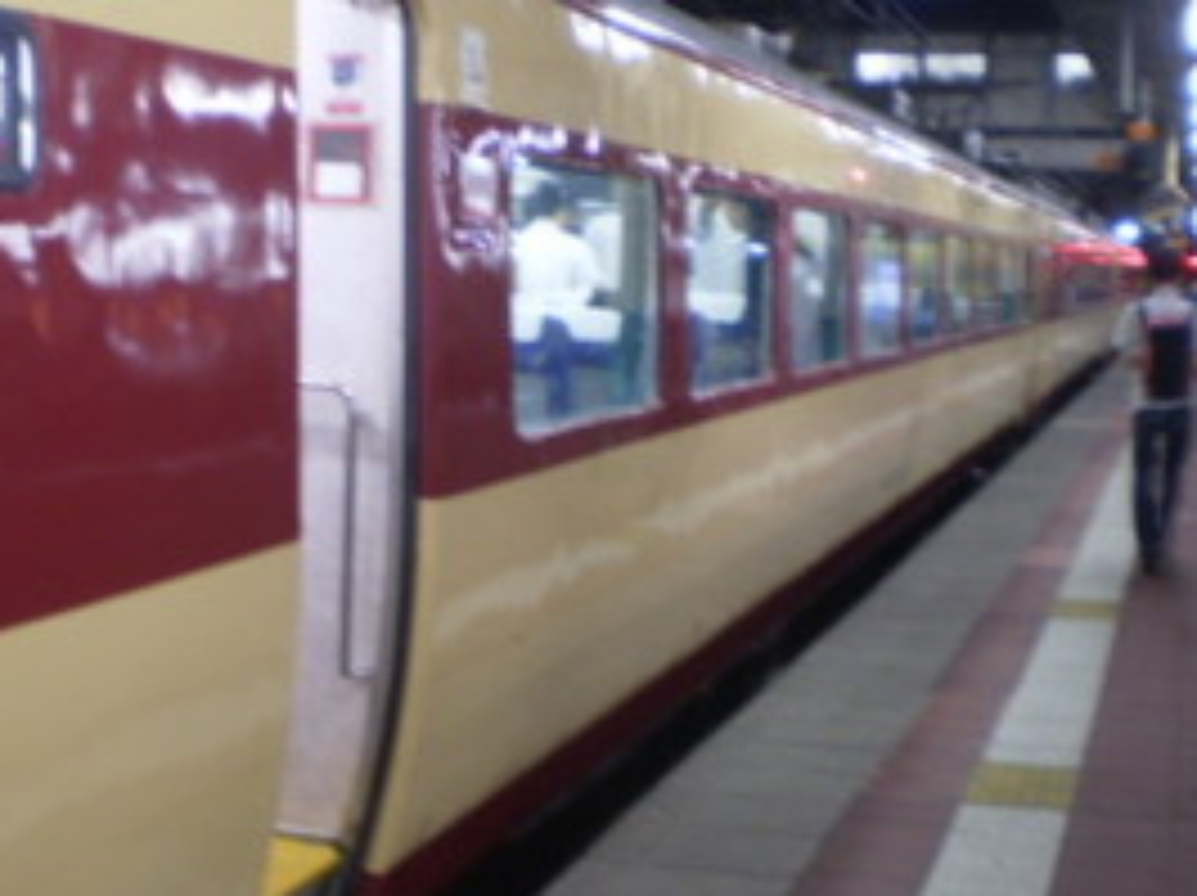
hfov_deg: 31.5
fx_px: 2107
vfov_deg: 24.0
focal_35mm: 61
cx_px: 396
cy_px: 473
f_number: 3.1
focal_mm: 6.3
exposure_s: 1/3
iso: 125
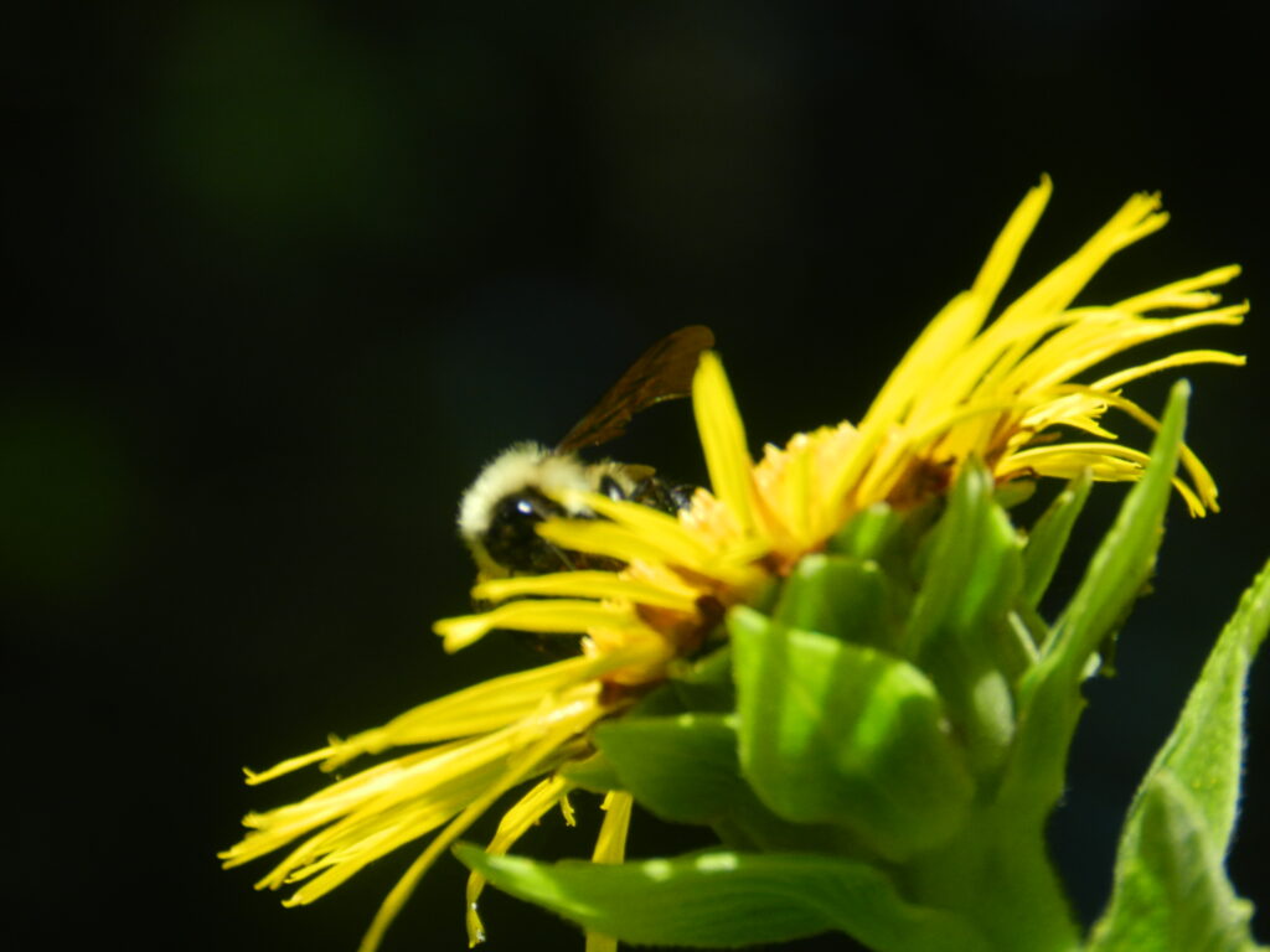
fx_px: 13648
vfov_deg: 4.0
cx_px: 635
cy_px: 476
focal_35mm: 372
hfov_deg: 5.3
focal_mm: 66.1
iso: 160
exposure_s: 1/400
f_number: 5.6
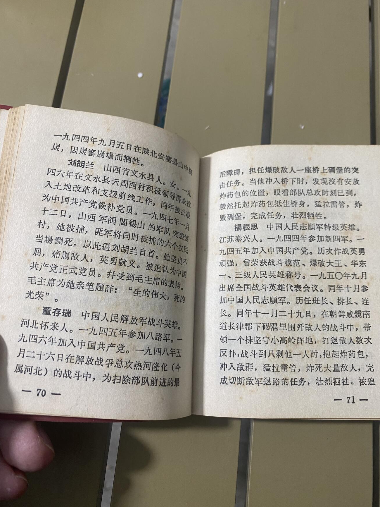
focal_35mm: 27
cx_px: 192
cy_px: 251
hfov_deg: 51.4
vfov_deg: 65.3
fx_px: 395
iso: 125
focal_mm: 4.25
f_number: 1.8
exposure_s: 1/50
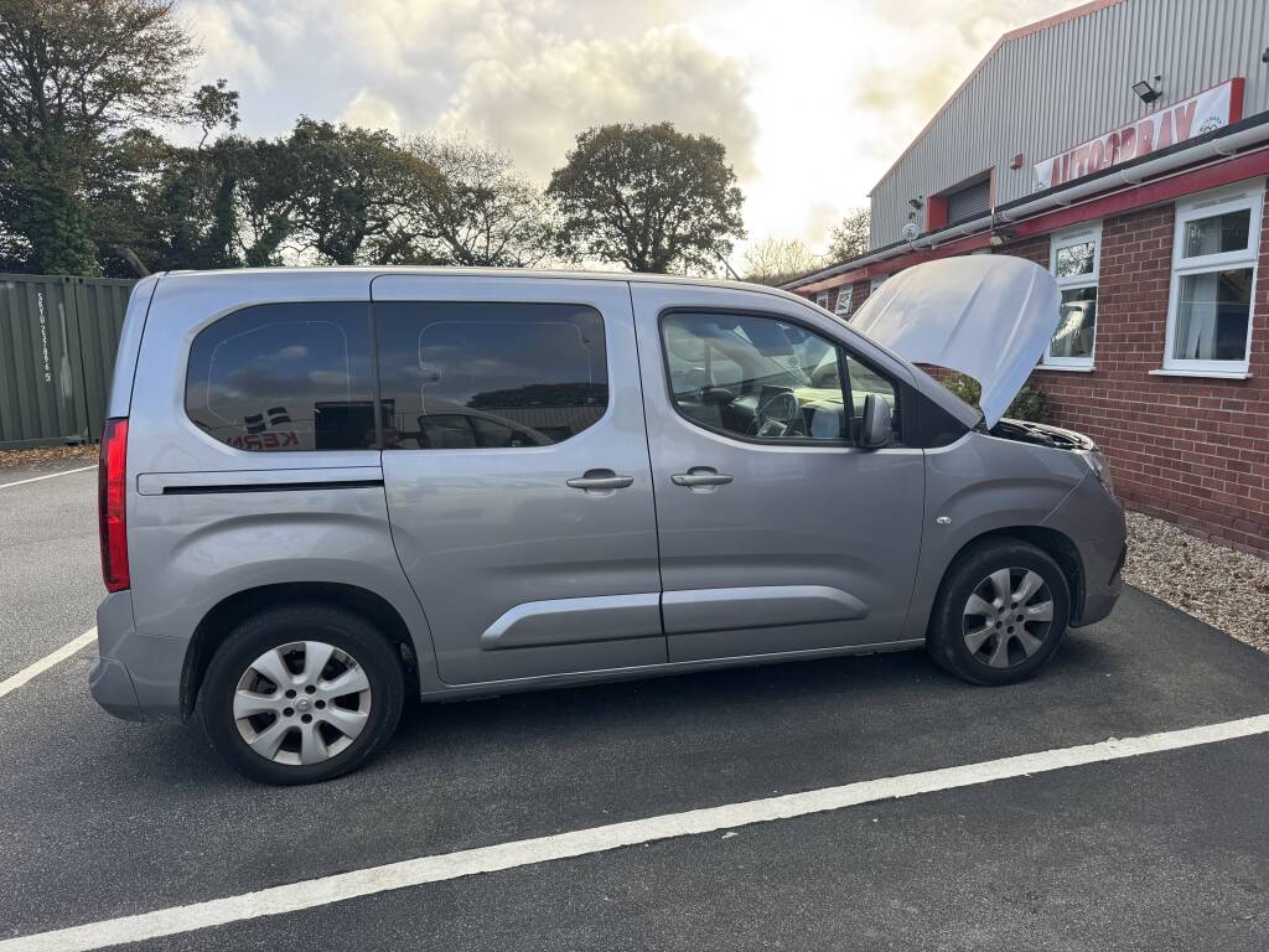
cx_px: 634
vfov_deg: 56.8
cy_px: 476
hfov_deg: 71.6
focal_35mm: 24
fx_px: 880
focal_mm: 6.76
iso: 80
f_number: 1.78
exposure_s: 1/1010
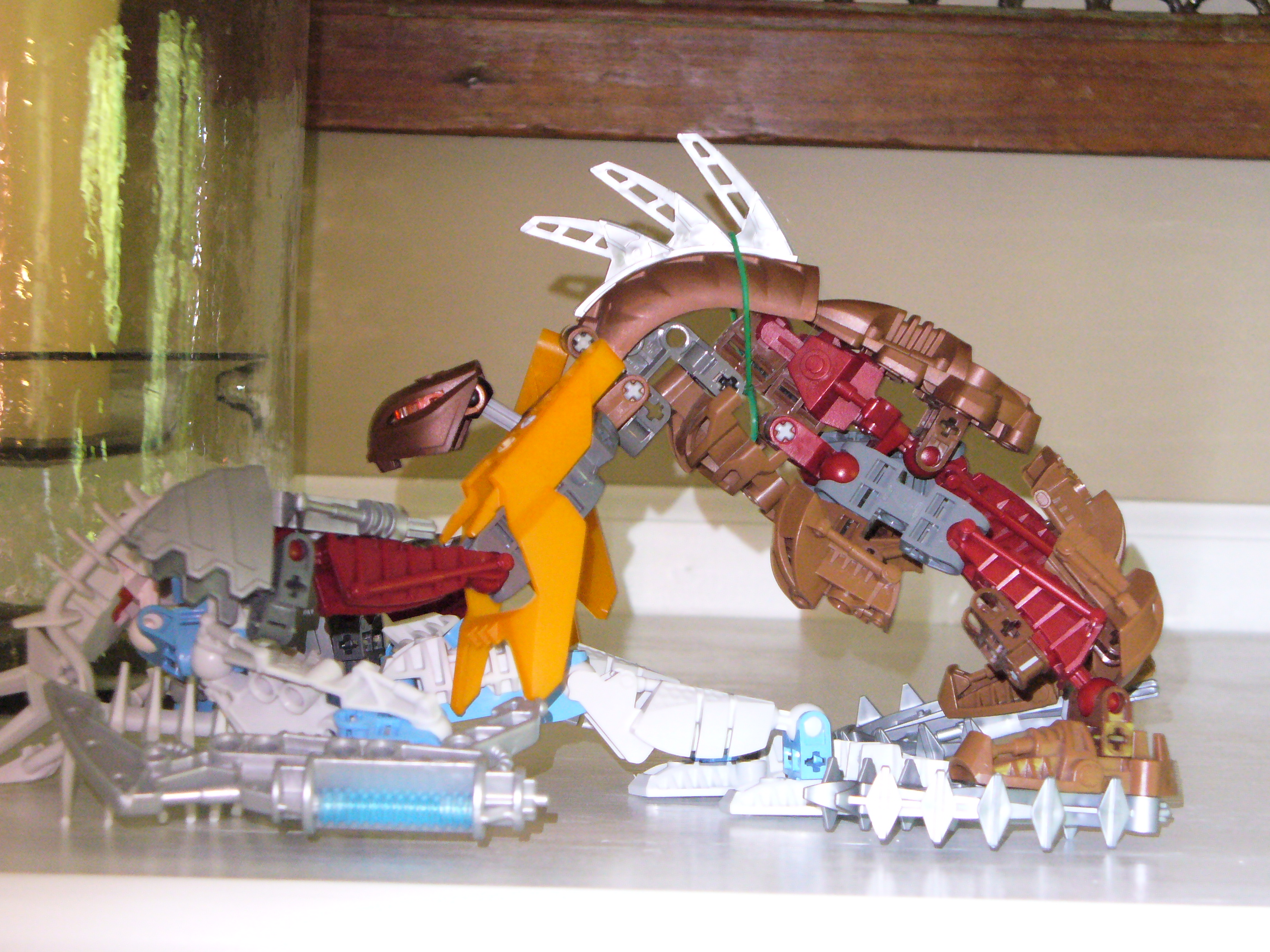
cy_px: 476
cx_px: 635
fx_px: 2862
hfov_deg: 25.0
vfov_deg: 18.9
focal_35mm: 78
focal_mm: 12.8
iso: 400
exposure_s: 1/30
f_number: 3.3
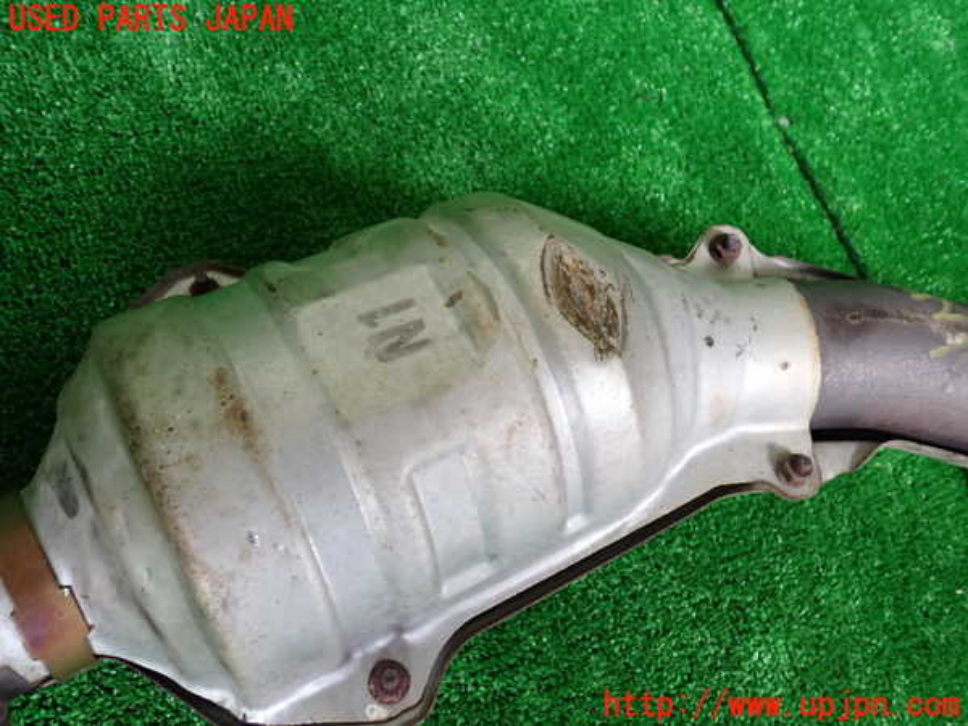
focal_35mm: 30
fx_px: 839
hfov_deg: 60.0
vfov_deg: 46.8
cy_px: 363
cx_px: 484
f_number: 2.3
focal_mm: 5.4
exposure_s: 1/30
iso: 200
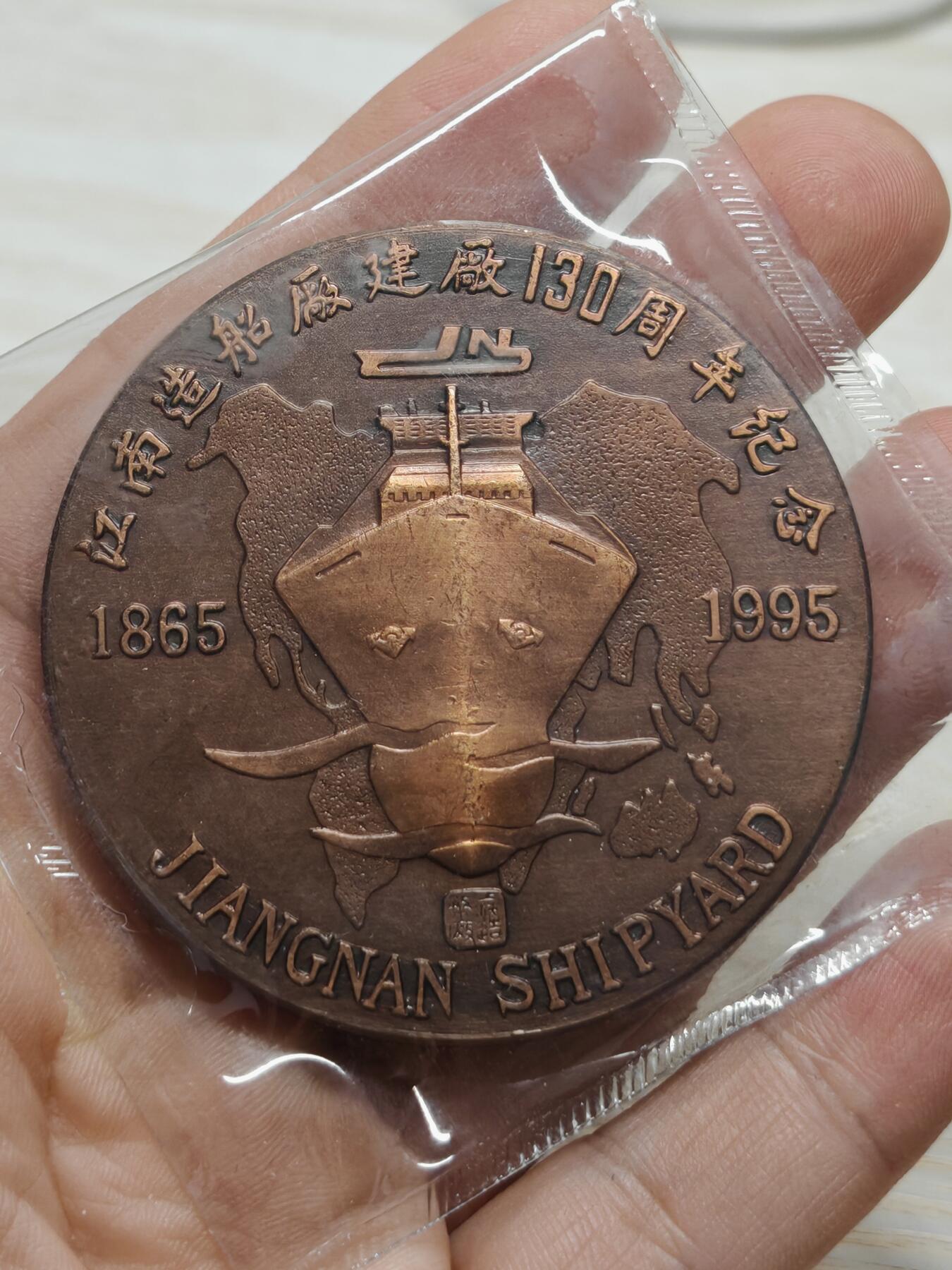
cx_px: 476
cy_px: 635
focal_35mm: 95
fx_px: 3484
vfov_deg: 20.7
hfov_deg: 15.6
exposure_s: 1/100
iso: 80
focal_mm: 7.62
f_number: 1.6
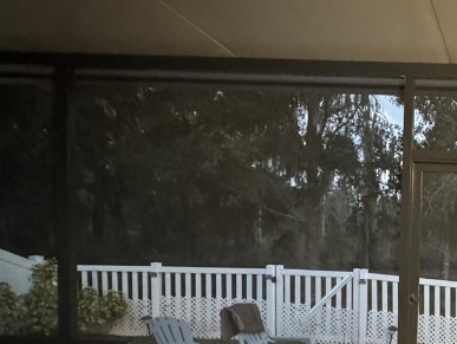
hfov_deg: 40.4
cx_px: 503
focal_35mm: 37
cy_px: 274
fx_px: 489
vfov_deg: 37.4
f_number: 2.2
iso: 1250
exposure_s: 1/40
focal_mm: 2.22
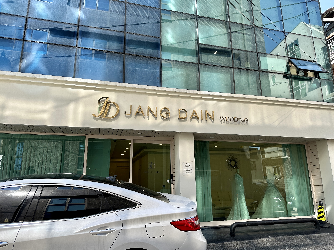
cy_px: 125
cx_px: 167
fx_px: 232
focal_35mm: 24
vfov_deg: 56.8
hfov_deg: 71.6
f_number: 1.78
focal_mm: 6.86
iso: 80
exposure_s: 1/879
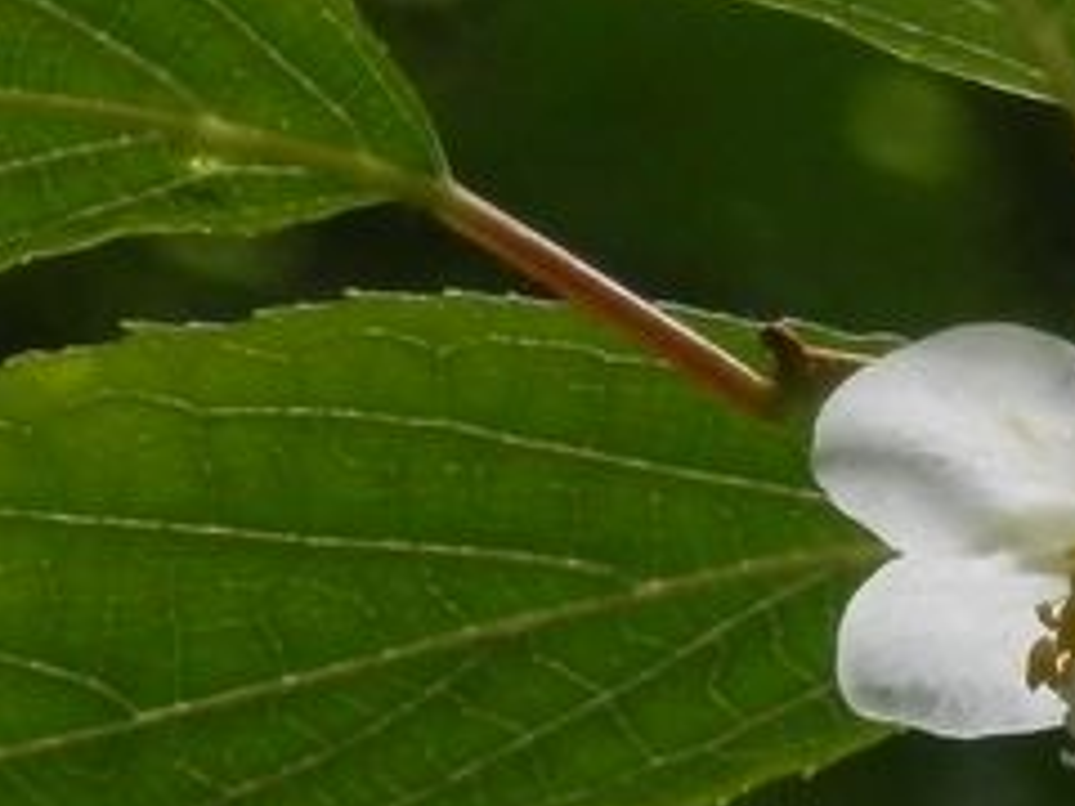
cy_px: 616
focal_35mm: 564
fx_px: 17515
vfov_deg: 2.6
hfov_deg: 3.5
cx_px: 999
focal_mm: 30.2
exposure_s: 1/125
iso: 200
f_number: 5.7
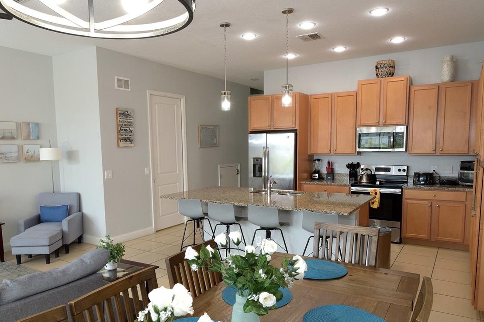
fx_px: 349
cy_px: 190
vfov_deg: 49.3
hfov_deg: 69.3
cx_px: 227
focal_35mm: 26
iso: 400
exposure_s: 1/10
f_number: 13
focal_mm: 12
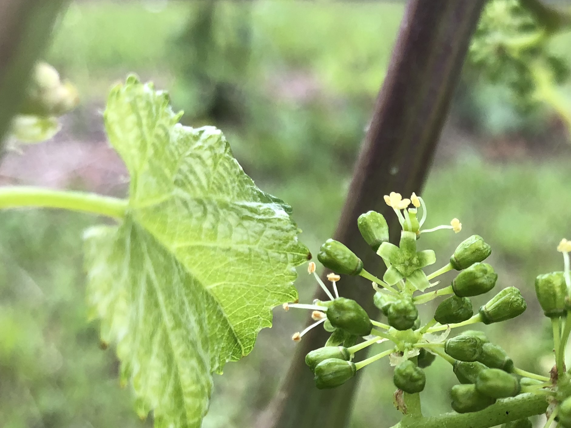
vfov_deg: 24.0
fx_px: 990
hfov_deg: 30.6
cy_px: 340
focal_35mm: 60
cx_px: 529
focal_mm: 3.99
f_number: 1.8
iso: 20
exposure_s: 1/264
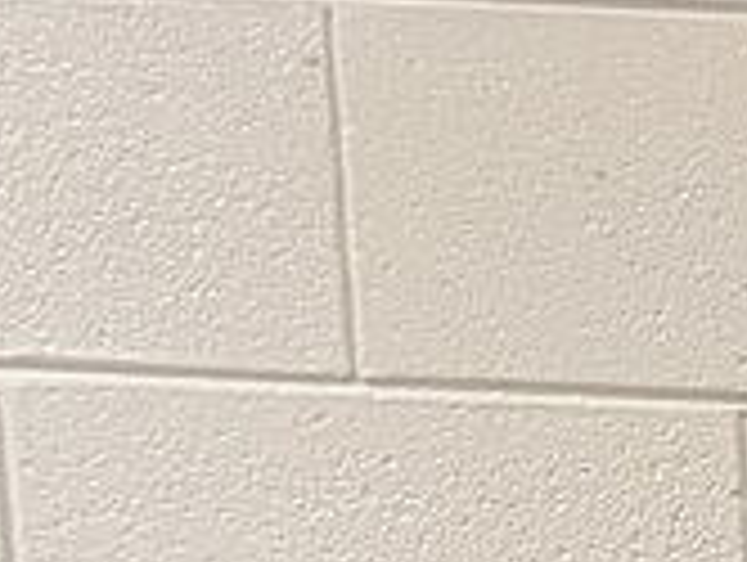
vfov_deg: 8.2
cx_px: 1876
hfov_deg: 10.4
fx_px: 3458
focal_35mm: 160
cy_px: 1533
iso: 125
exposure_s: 1/42
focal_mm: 4.2
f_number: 1.6
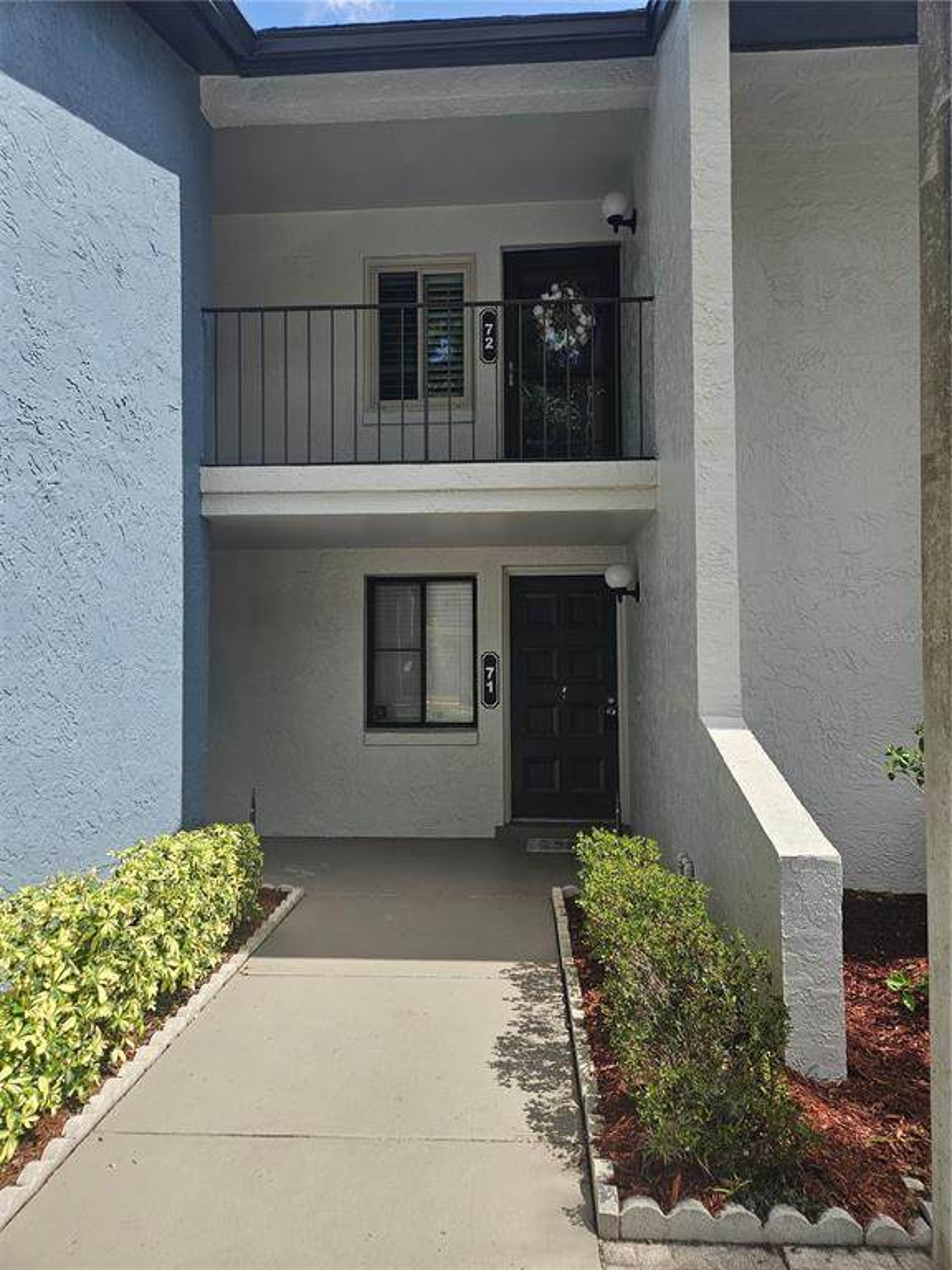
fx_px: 843
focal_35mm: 23
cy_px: 635
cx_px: 476
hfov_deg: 58.9
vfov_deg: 73.9
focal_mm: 5.4
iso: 25
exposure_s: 1/914
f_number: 1.8
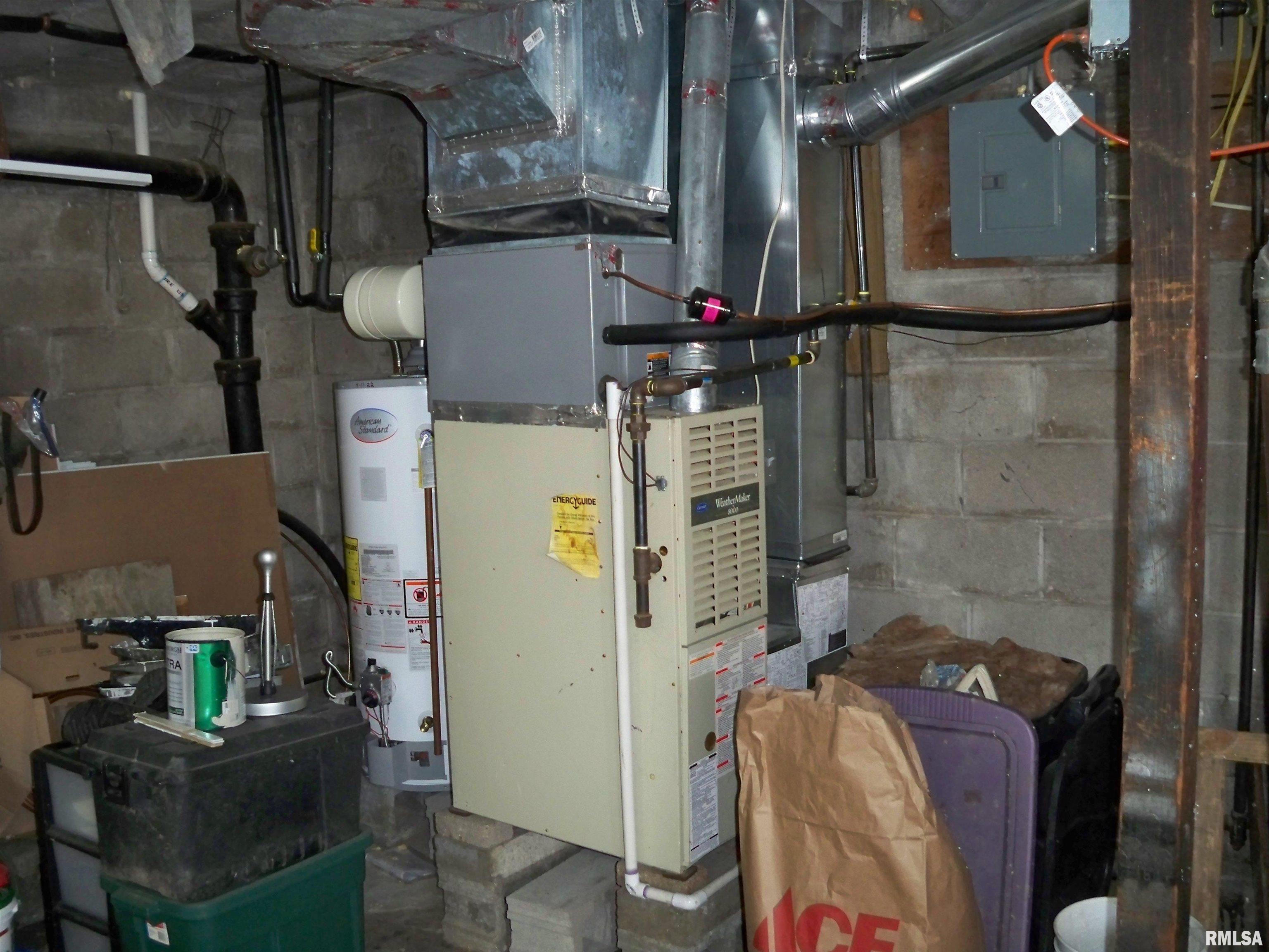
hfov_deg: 52.6
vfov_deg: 40.7
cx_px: 634
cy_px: 476
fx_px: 1283
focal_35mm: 35
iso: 320
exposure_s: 1/60
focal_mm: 6.3
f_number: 3.1
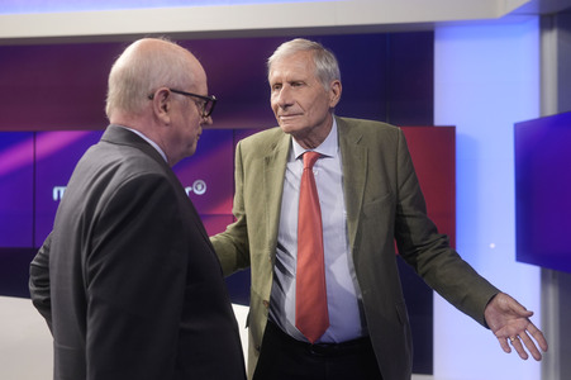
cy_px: 190
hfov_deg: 43.6
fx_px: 713
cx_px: 286
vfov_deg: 29.8
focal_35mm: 45
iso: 640
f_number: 2.2
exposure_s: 1/160
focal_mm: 30
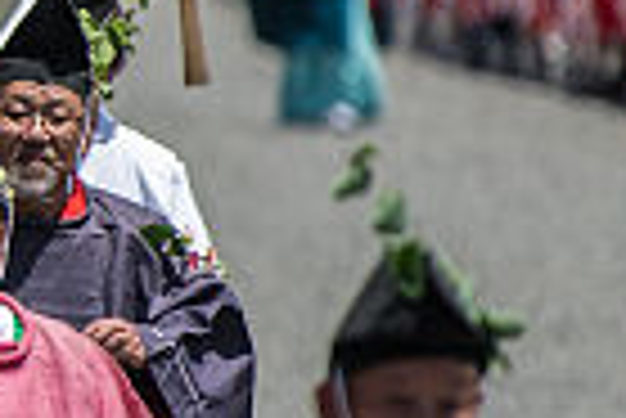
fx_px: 25640
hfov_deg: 1.4
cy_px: 213
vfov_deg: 0.9
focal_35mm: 1473
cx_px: -1004
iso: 100
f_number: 2.8
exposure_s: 1/3200
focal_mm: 200
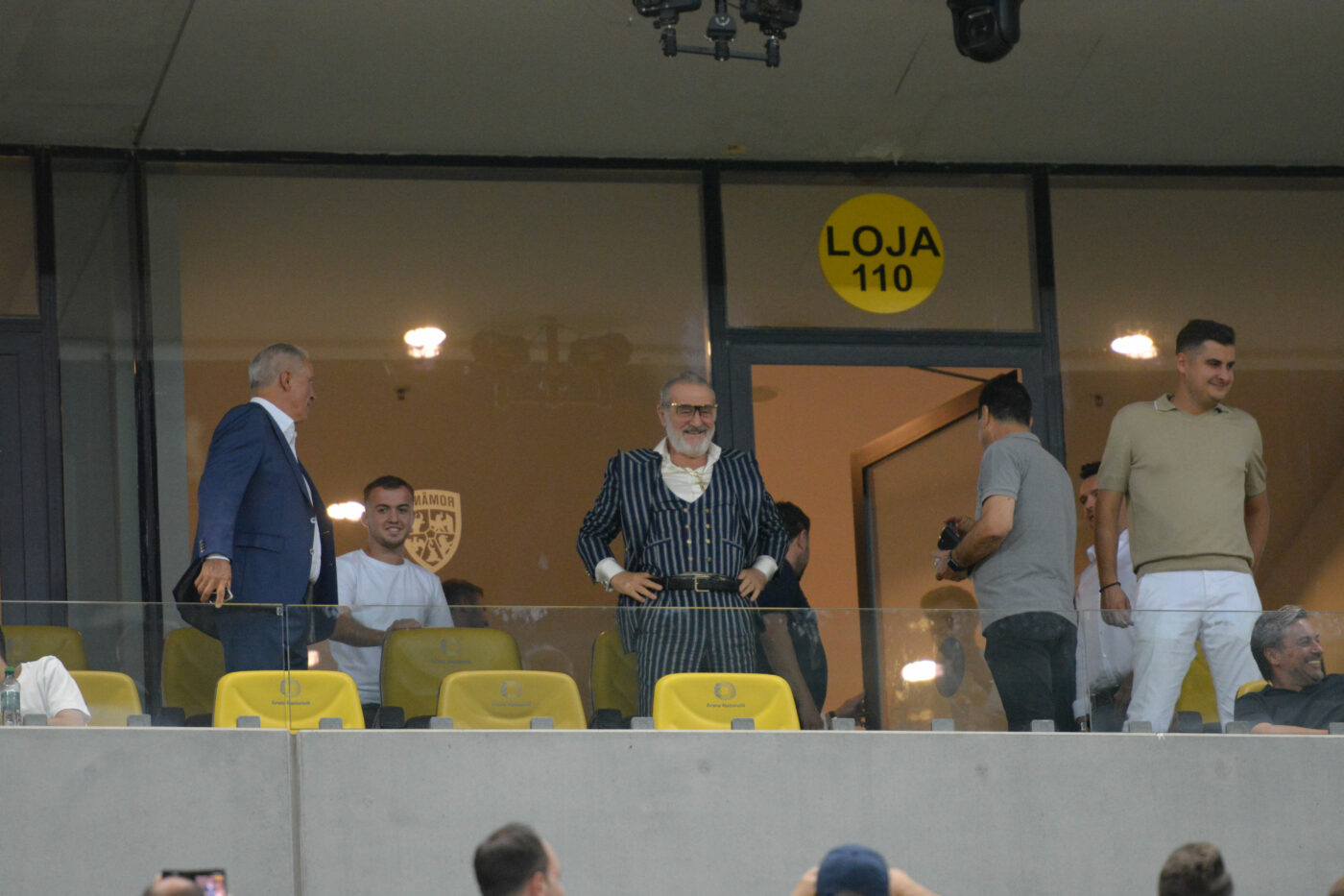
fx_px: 11198
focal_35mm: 300
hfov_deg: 6.9
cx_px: 672
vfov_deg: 4.6
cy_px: 448
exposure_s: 1/640
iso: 3200
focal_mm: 200
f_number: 2.8
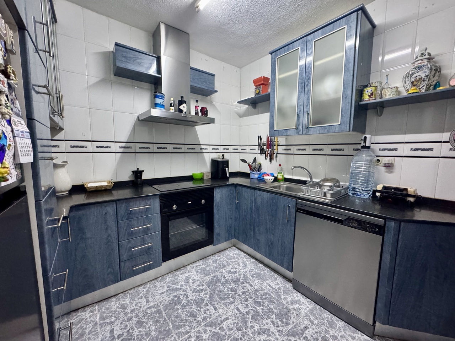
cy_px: 170
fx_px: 184
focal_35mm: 14
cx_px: 228
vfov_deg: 85.7
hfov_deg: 102.1
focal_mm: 2.22
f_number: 2.2
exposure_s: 1/50
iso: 1000
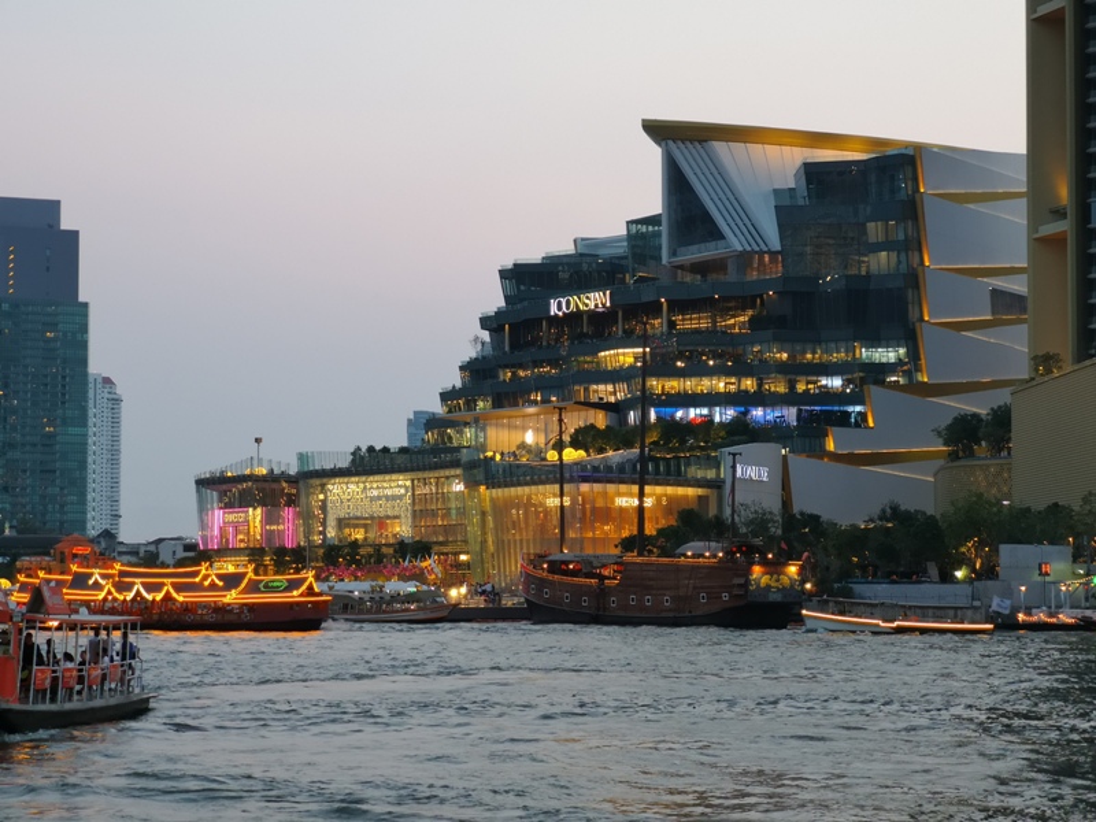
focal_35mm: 81
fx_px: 2565
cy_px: 411
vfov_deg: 18.2
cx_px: 548
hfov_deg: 24.1
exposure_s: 1/33.3
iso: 160
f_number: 2.4
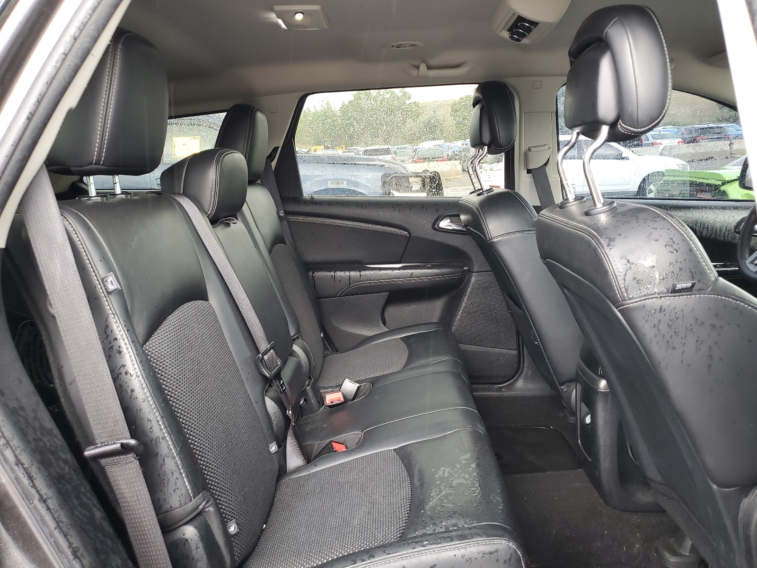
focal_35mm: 26
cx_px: 378
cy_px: 284
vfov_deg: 53.1
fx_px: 569
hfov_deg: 67.3
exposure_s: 1/60.2
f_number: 1.5
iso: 75
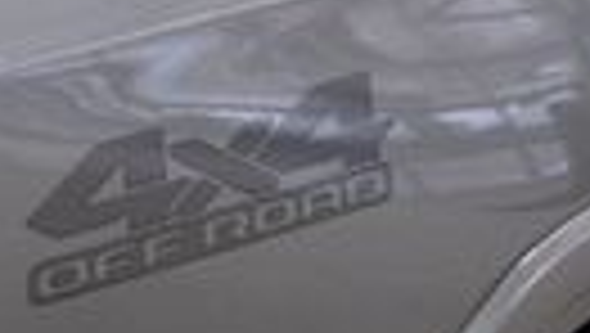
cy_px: -299
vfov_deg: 5.1
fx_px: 3720
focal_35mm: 238
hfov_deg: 8.8
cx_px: -297
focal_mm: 31
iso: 1600
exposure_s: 1/60
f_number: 6.3
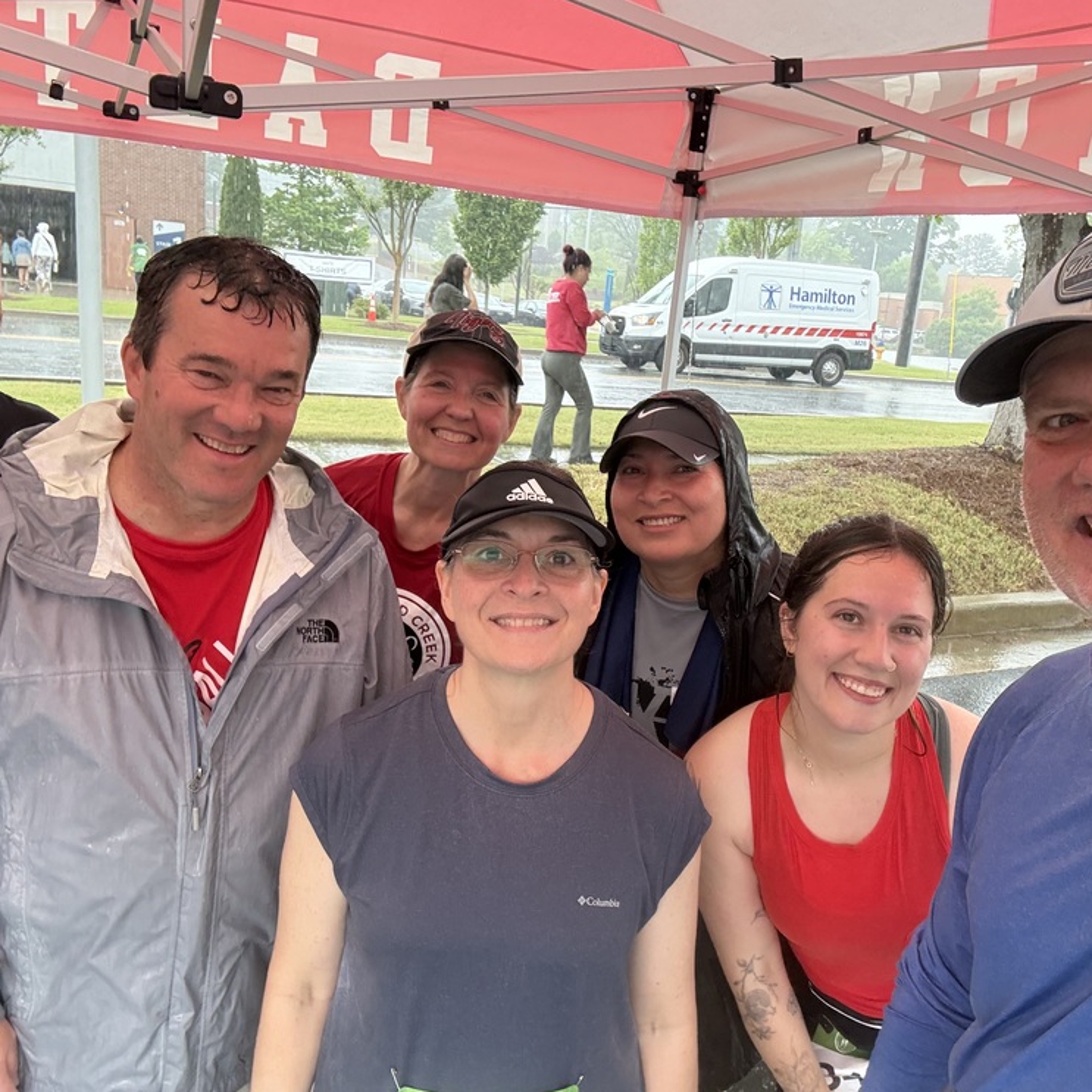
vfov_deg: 57.3
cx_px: 588
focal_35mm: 28
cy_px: 551
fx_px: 999
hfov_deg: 57.2
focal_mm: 2.69
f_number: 1.9
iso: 100
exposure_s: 1/60
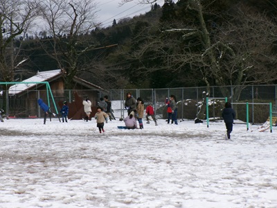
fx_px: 920
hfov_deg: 17.1
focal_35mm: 115
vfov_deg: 12.9
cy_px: 104
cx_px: 138
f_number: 6.2
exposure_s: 1/320
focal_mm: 20.6
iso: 100
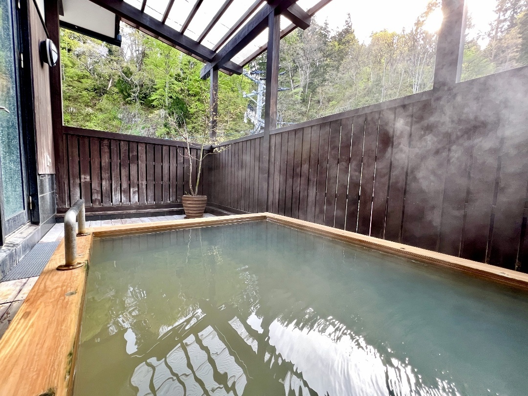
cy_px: 198
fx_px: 198
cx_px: 264
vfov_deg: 89.9
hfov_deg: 106.2
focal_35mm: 13
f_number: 1.8
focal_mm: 1.57
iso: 125
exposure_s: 1/99
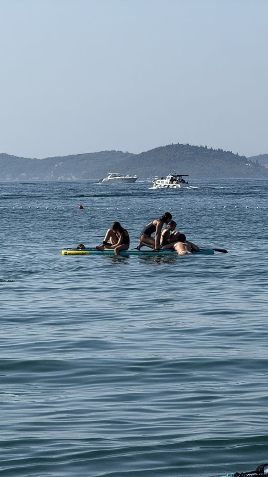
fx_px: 2210
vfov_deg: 12.3
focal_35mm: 175
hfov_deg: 6.9
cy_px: 238
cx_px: 19
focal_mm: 15.66
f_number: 2.8
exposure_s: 1/2525
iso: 50
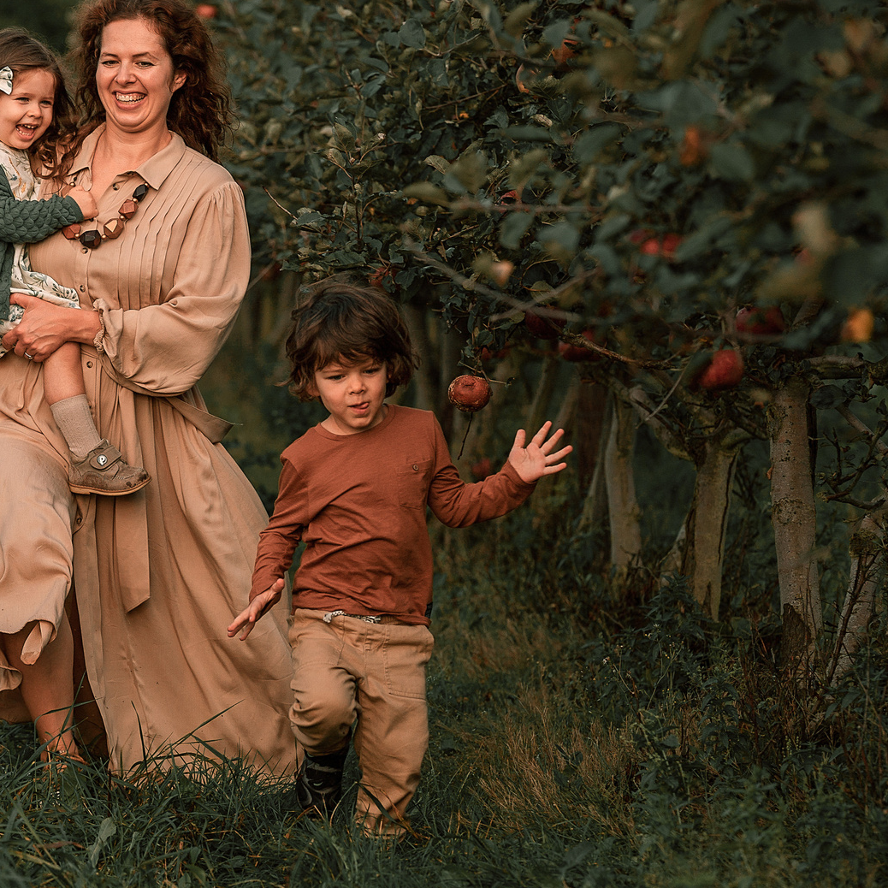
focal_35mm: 283
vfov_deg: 6.2
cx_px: 29
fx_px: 8213
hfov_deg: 6.2
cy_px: 460
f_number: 4
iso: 100
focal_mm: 135
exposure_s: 1/640
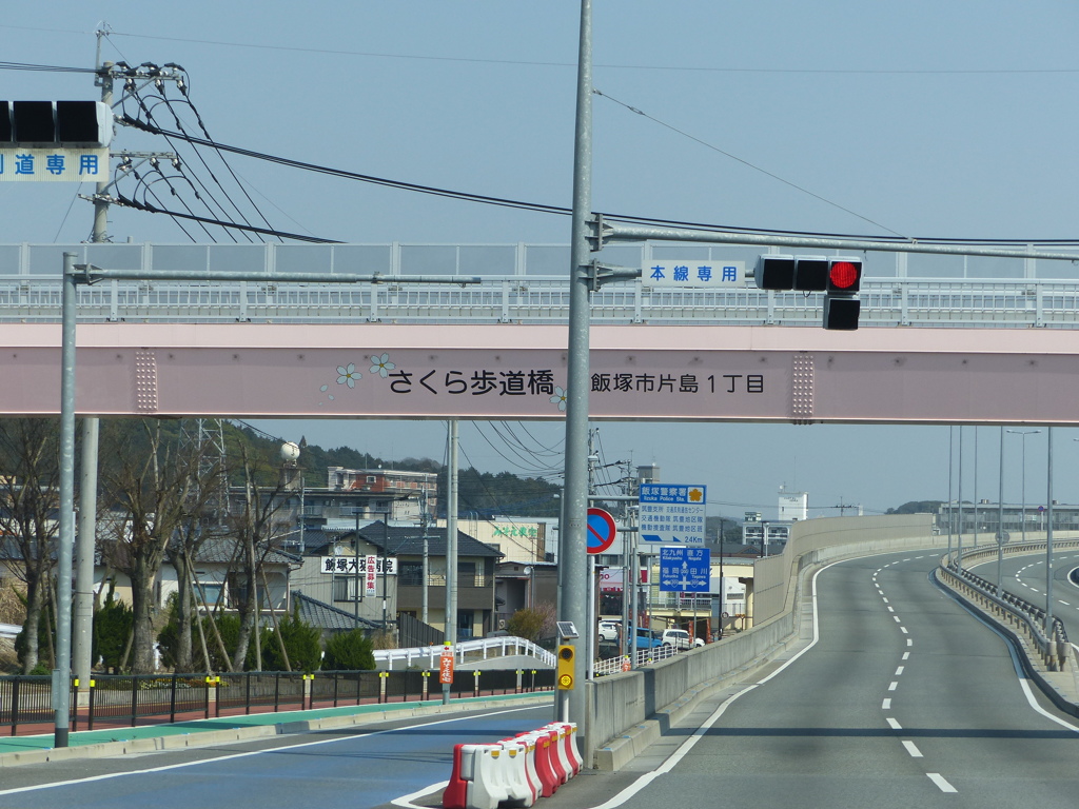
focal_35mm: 99
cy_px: 404
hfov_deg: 19.8
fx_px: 3086
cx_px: 540
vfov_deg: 14.9
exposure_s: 1/1300
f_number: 4
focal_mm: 17.8
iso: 100
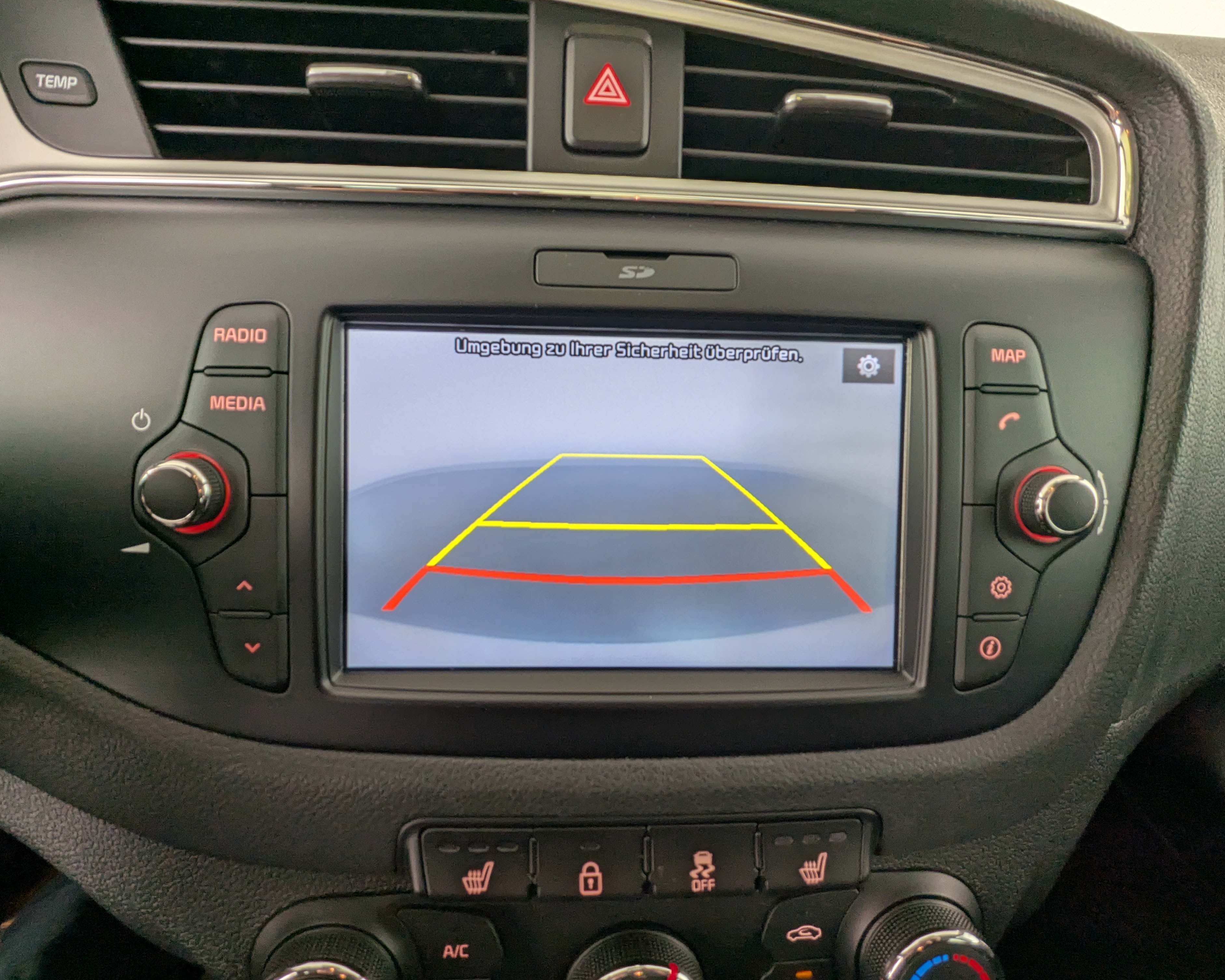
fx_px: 616
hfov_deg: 89.6
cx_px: 592
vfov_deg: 77.0
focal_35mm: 17
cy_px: 494
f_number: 2.2
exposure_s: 1/54.3
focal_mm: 2.35
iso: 119
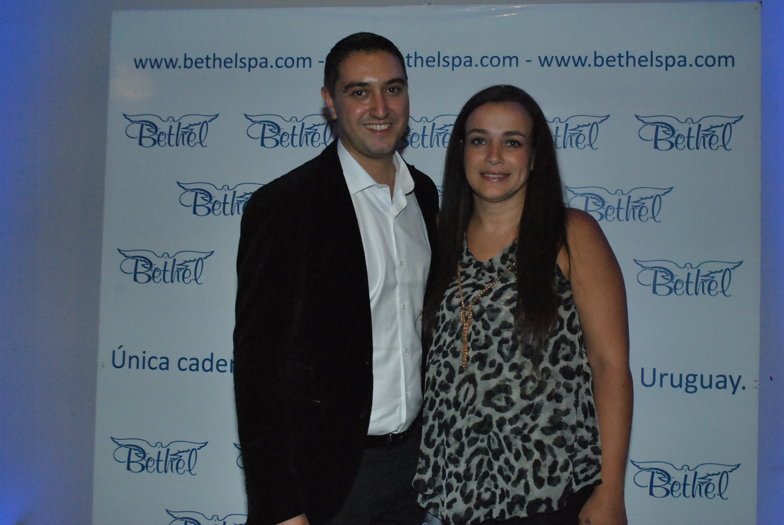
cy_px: 262
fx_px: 850
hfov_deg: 49.5
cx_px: 392
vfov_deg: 34.3
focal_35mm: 39
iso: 1400
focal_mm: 26
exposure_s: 1/80
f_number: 5.6
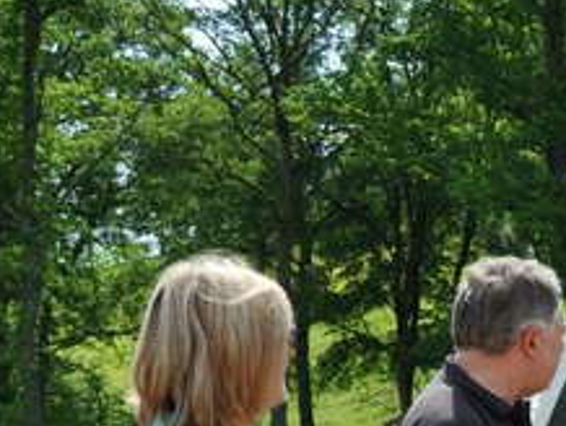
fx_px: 1796
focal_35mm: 110
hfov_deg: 16.3
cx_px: 854
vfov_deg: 13.0
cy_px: 592
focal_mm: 21
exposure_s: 1/125
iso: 200
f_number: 11
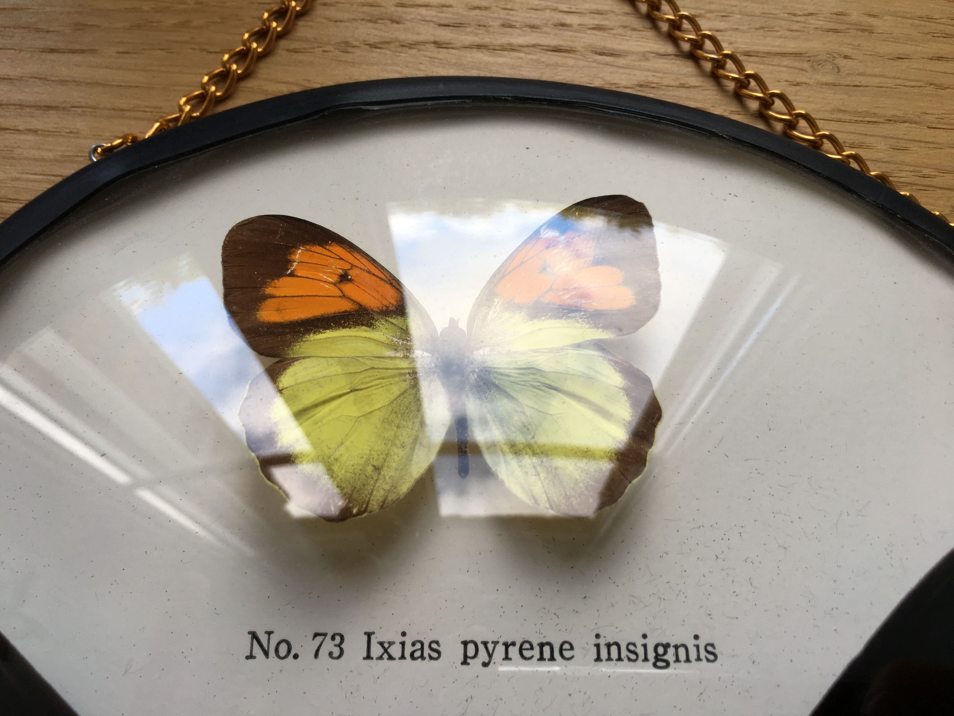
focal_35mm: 29
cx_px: 477
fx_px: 799
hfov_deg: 61.7
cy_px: 358
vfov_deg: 48.2
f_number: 2.2
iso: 32
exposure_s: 1/100
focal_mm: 4.15
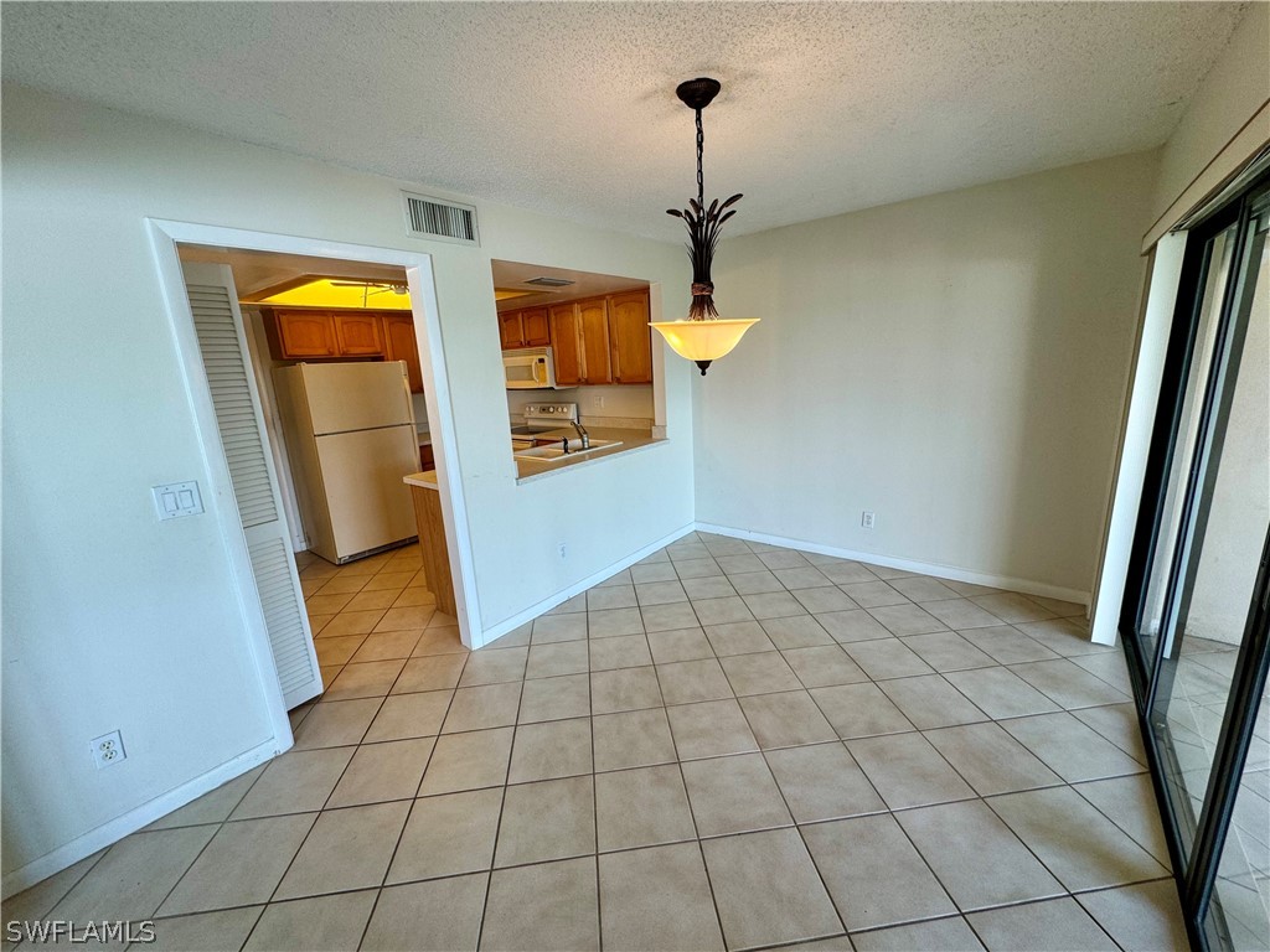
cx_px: 635
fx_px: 514
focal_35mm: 14
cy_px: 476
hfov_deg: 102.1
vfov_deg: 85.7
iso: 80
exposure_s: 1/120
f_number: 2.2
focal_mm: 2.22
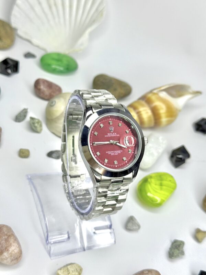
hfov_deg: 30.3
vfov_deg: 39.7
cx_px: 103
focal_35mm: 48
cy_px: 138
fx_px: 381
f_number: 1.78
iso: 80
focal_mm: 6.76
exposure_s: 1/434
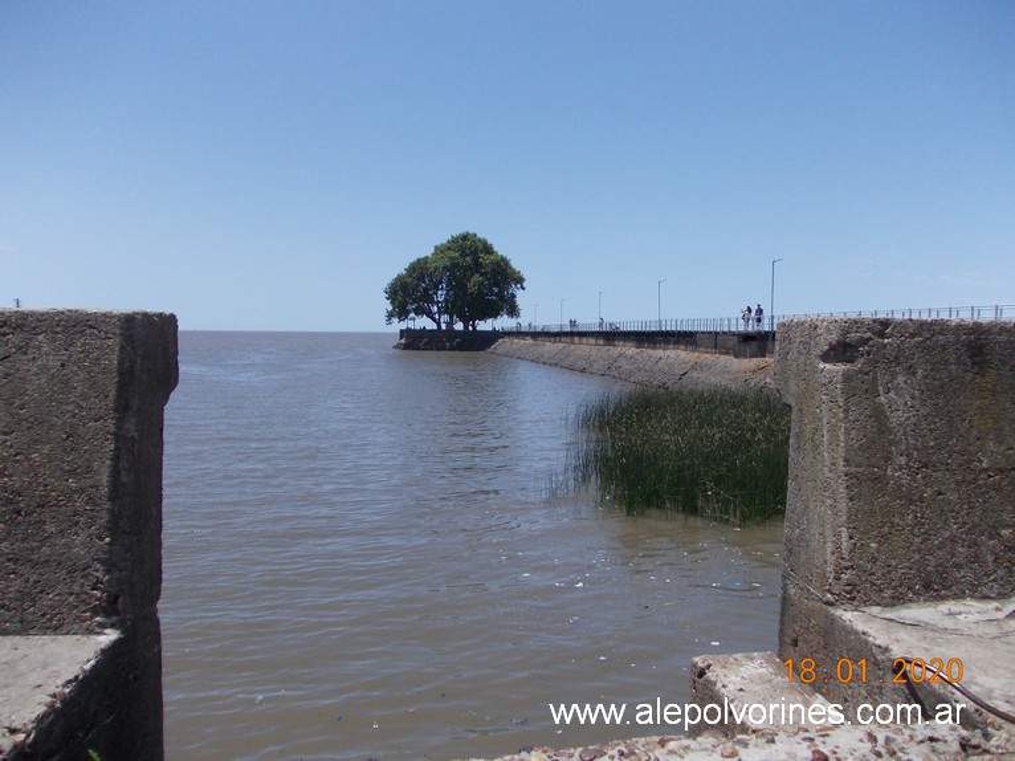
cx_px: 508
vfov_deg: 49.7
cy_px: 380
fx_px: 821
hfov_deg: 63.5
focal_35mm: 28
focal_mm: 4
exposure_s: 1/500
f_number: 5.4
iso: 80
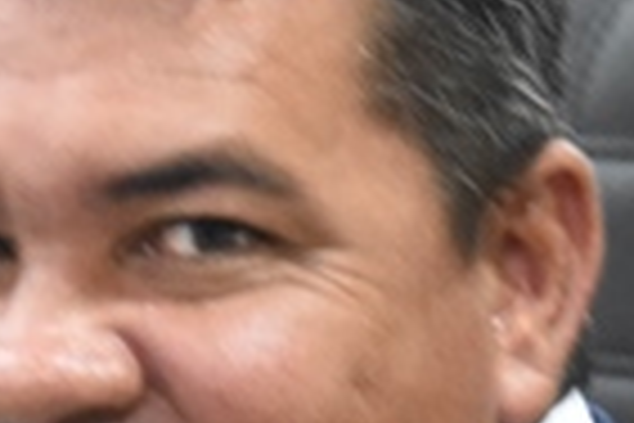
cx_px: 36
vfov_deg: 3.0
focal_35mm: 464
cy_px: 482
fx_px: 8171
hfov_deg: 4.4
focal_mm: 68
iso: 5000
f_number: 4.5
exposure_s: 1/60
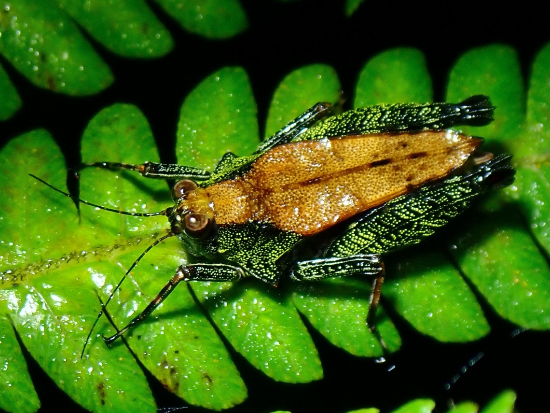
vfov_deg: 14.8
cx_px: 275
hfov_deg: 19.6
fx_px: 1589
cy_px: 206
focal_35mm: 100
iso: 200
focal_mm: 18
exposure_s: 1/400
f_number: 6.3
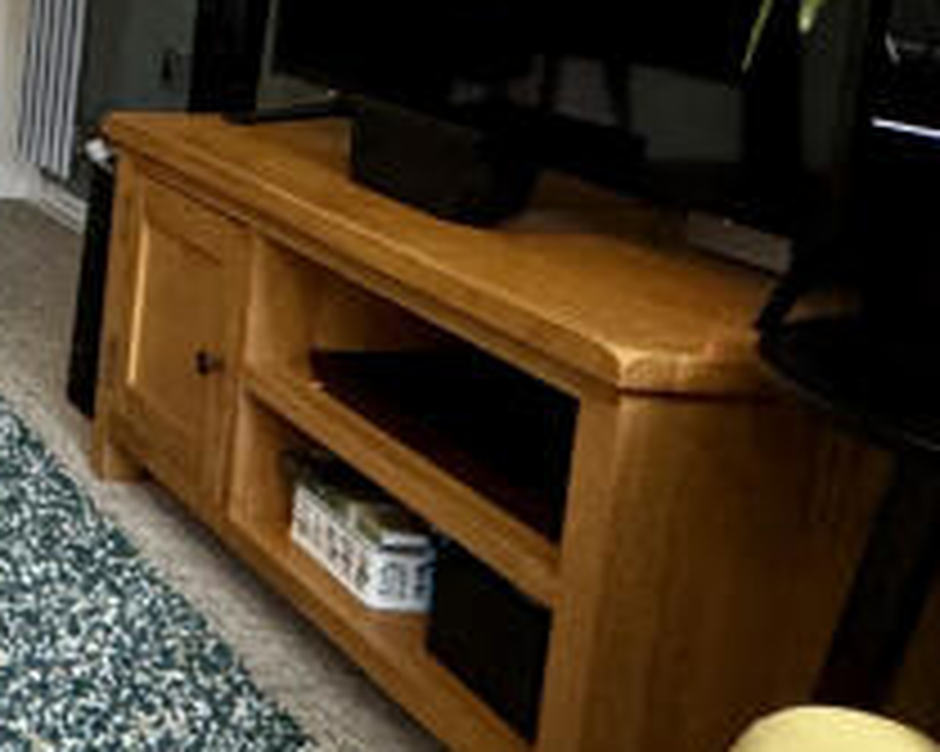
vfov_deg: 22.2
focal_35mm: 67
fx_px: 1863
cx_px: -607
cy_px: 54
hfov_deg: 21.7
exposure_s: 1/50
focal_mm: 2.22
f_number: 2.2
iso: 640
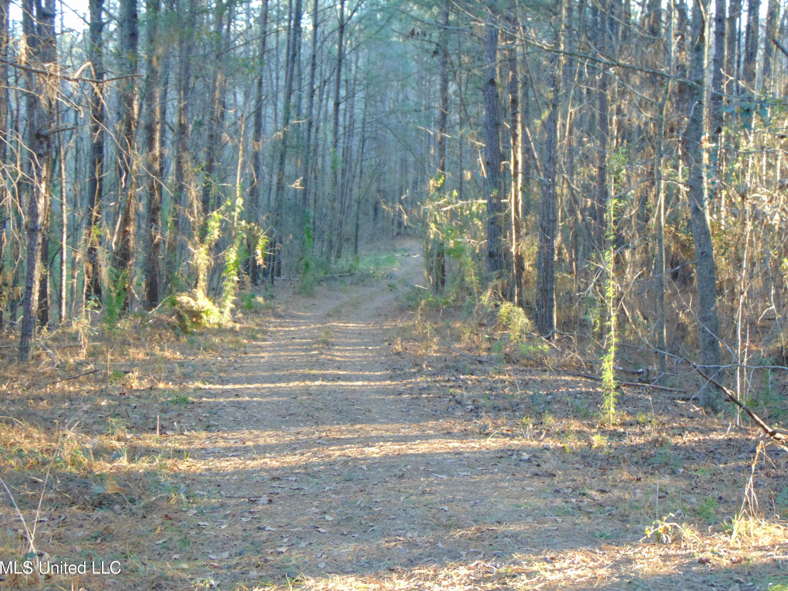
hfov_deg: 37.5
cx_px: 399
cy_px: 294
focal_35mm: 51
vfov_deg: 28.6
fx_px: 1161
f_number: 3.5
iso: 320
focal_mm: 9
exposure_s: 1/30
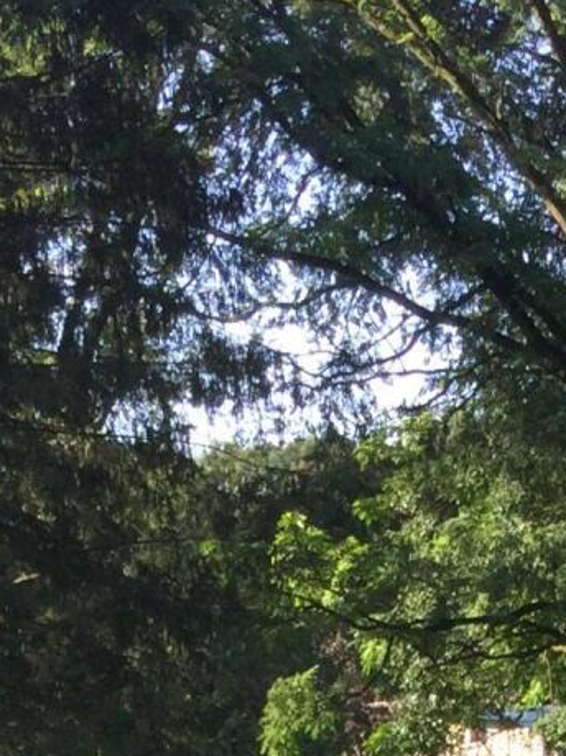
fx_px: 2945
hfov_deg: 10.9
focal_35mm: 135
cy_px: 1367
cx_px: 508
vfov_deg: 13.2
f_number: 2.4
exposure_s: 1/204
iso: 25
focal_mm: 3.3
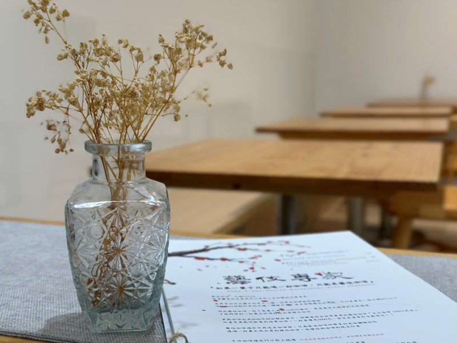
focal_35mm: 48
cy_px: 172
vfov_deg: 30.3
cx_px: 228
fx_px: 634
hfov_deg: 39.7
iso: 80
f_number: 1.78
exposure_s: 1/194
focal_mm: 6.86
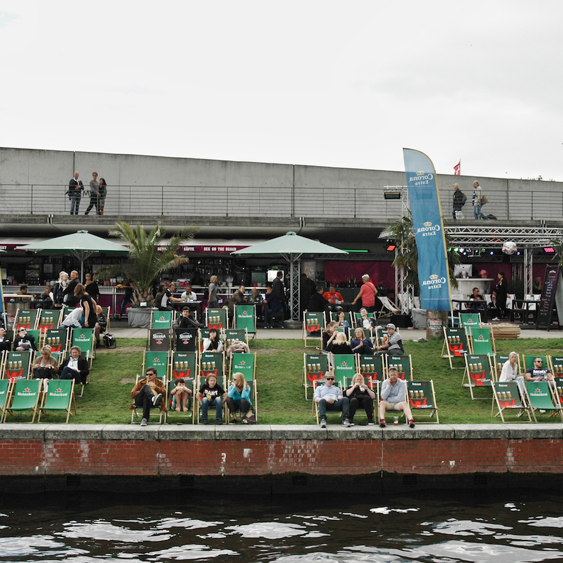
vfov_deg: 30.2
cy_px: 277
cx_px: 285
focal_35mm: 57
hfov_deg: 30.2
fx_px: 1042
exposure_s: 1/500
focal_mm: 29
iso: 200
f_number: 4.5
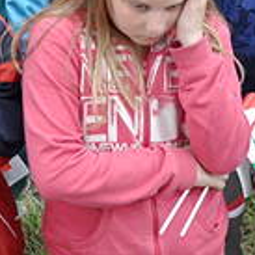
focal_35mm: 222
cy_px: -77
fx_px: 1850
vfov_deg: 7.8
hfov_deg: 7.9
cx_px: 28
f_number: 8
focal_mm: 28
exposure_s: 1/250
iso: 1250
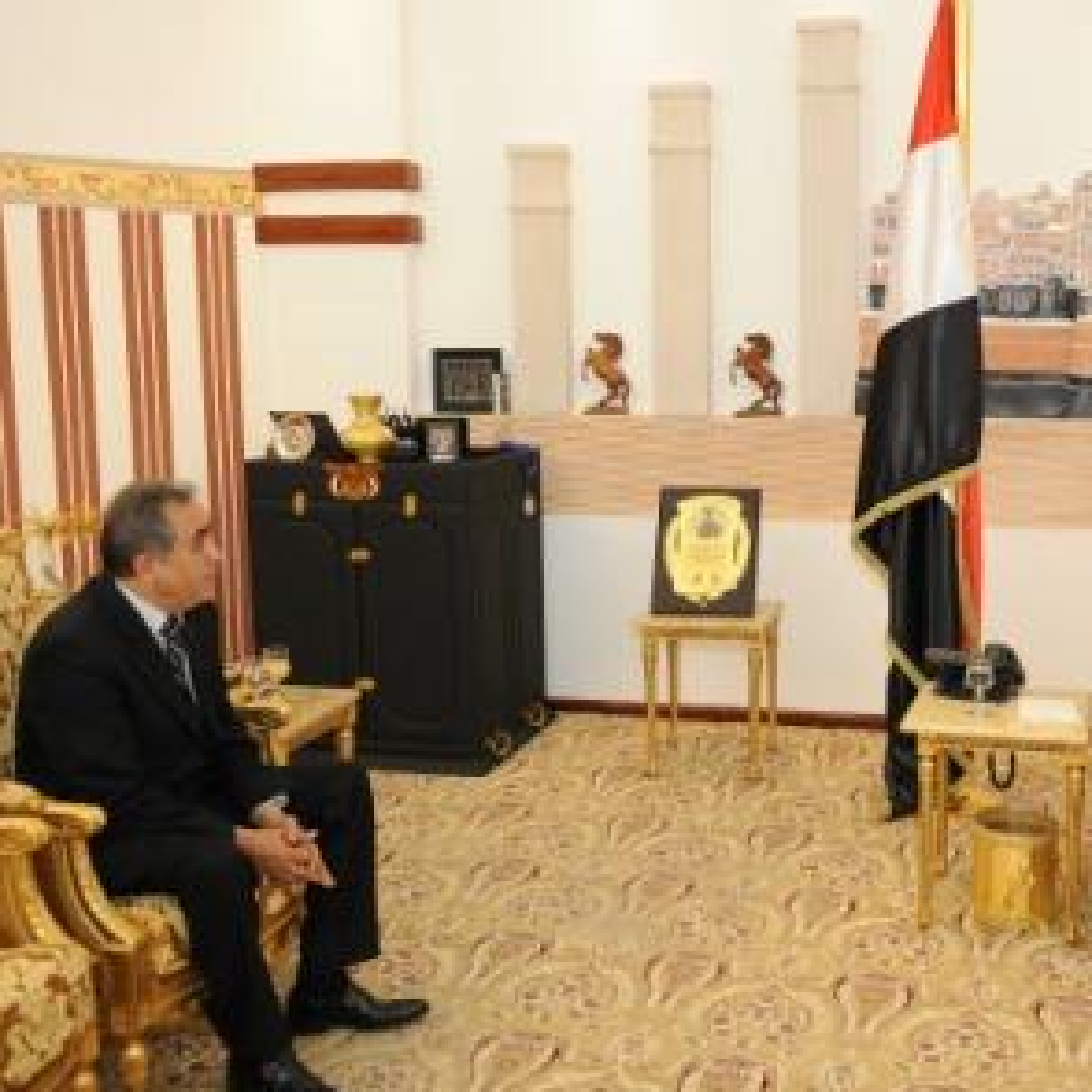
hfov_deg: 41.3
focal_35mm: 40
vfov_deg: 41.9
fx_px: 1428
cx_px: 737
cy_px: 550
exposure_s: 1/125
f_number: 3.2
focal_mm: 31
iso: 800
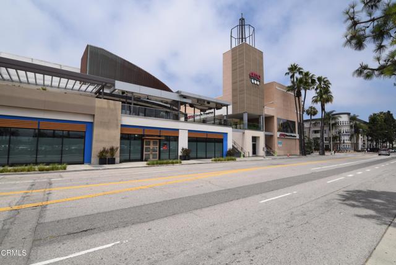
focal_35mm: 16
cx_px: 198
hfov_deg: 95.0
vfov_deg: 72.1
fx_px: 182
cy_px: 132
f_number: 11
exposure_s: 1/500
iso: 200
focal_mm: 11
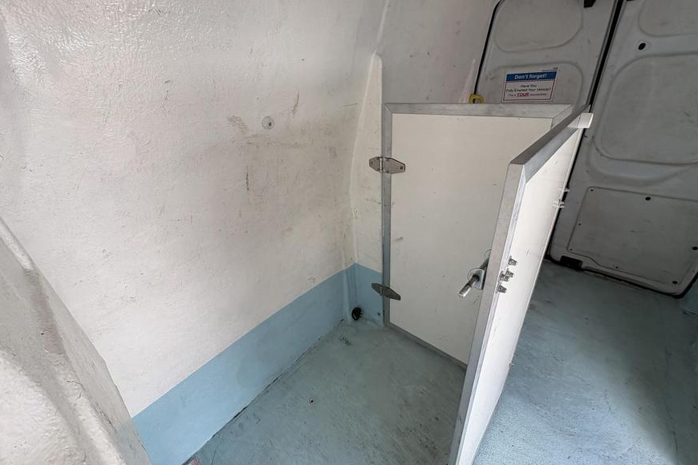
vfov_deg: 77.3
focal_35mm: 15
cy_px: 224
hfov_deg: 100.4
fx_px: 291
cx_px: 345
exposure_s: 1/216
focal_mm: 2.22
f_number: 2.2
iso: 50
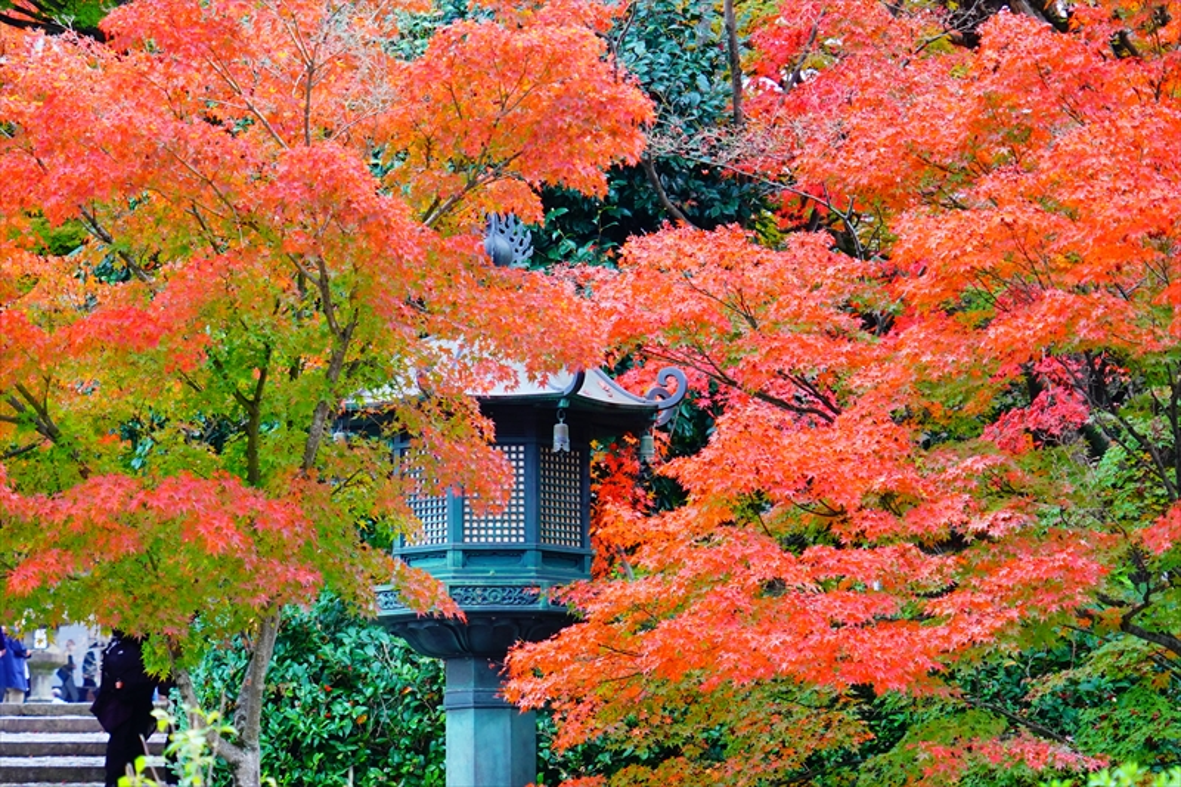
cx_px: 590
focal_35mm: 157
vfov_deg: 8.7
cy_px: 394
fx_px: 5149
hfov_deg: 13.1
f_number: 5.6
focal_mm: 105
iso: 400
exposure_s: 1/200
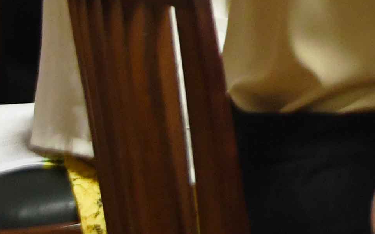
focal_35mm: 230
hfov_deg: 8.9
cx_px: 519
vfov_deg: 5.5
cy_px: -334
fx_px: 2350
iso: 1600
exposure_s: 1/125
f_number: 4.5
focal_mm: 26
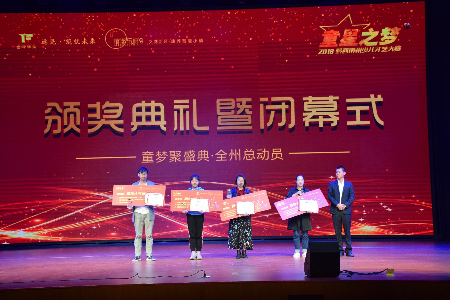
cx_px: 225
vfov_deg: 22.6
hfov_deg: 33.4
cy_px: 150
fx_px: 750
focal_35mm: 60
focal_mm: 40
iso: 1000
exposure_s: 1/200
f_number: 8
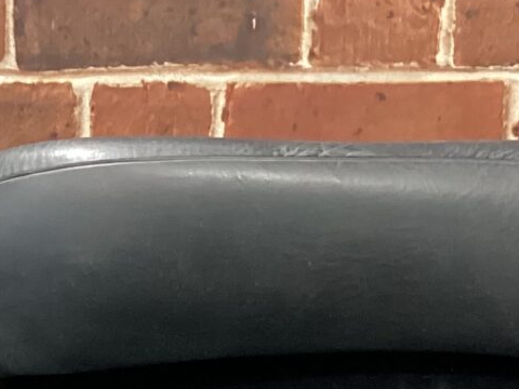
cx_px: 30
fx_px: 1859
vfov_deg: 11.2
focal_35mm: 124
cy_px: 694
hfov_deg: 15.7
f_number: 2.4
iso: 320
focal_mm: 3.3
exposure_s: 1/40
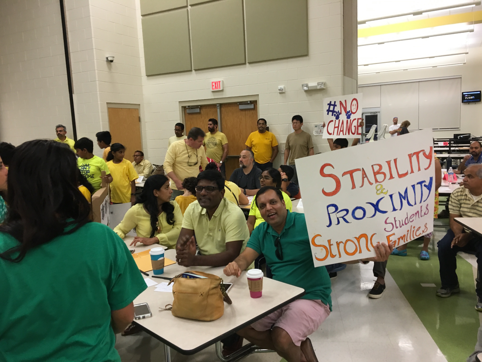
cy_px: 181
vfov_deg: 48.2
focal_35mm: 29
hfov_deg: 61.7
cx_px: 241
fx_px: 404
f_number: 2.2
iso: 100
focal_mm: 4.15
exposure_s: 1/30
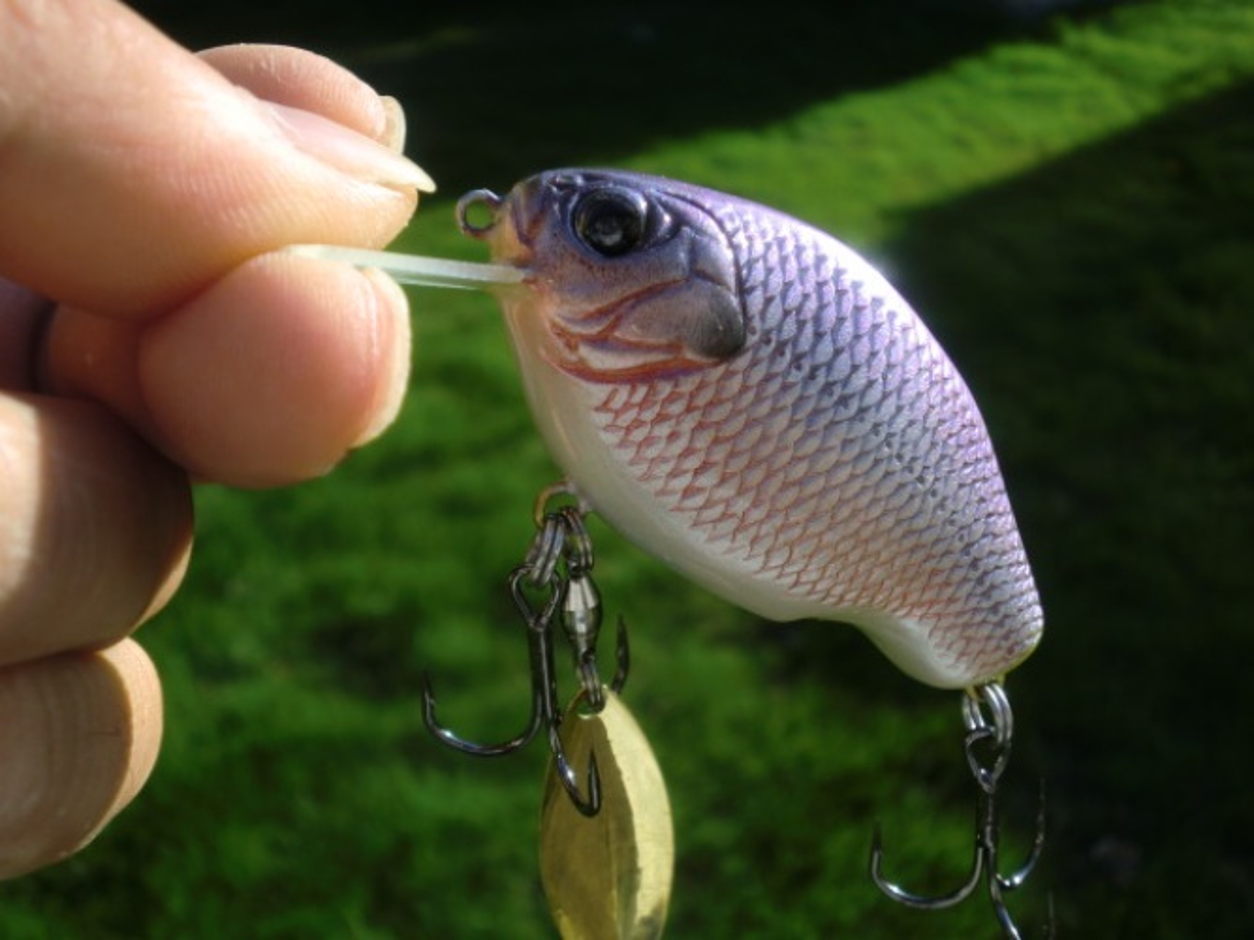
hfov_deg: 51.4
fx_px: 1304
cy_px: 470
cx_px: 627
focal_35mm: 36
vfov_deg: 39.6
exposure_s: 1/400
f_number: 3.1
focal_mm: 6.51
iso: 64
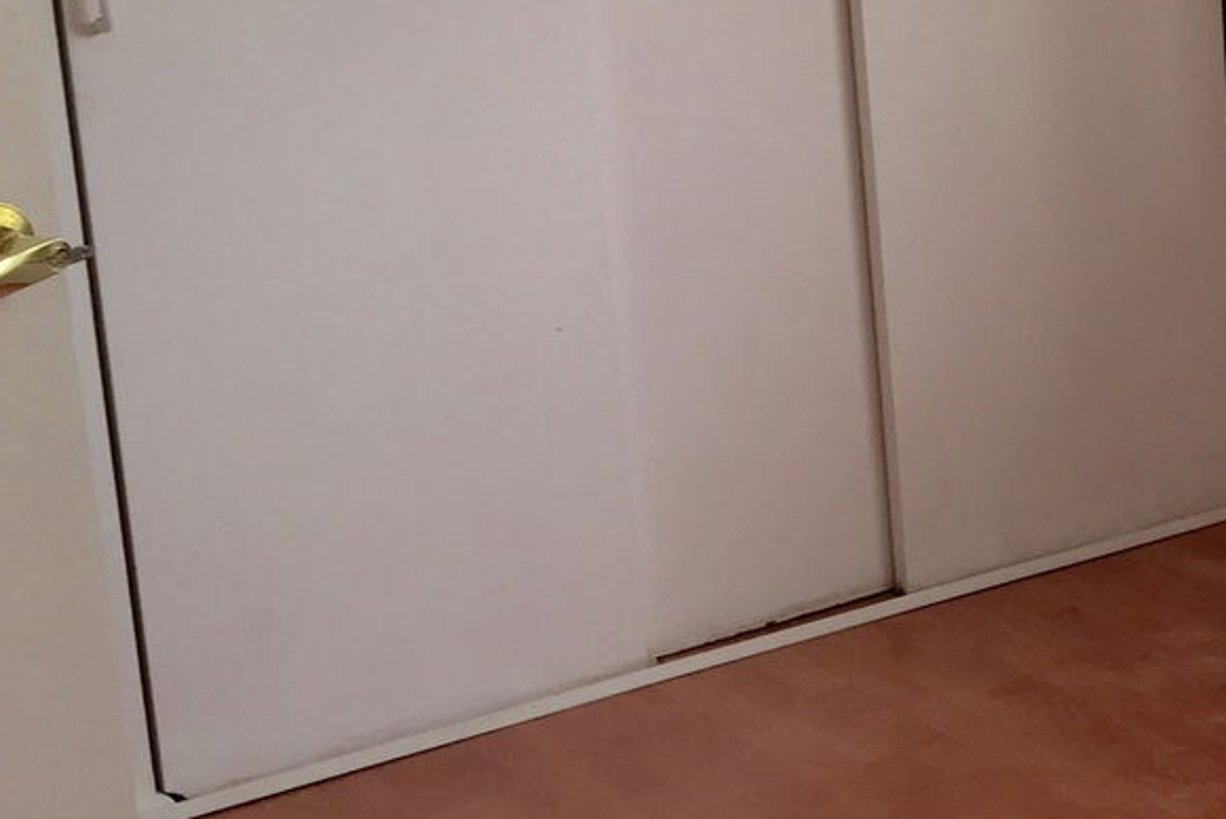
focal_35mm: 83
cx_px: 1629
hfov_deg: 21.8
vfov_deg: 16.4
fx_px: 2828
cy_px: 192
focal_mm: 4.15
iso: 32
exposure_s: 1/40
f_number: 2.2
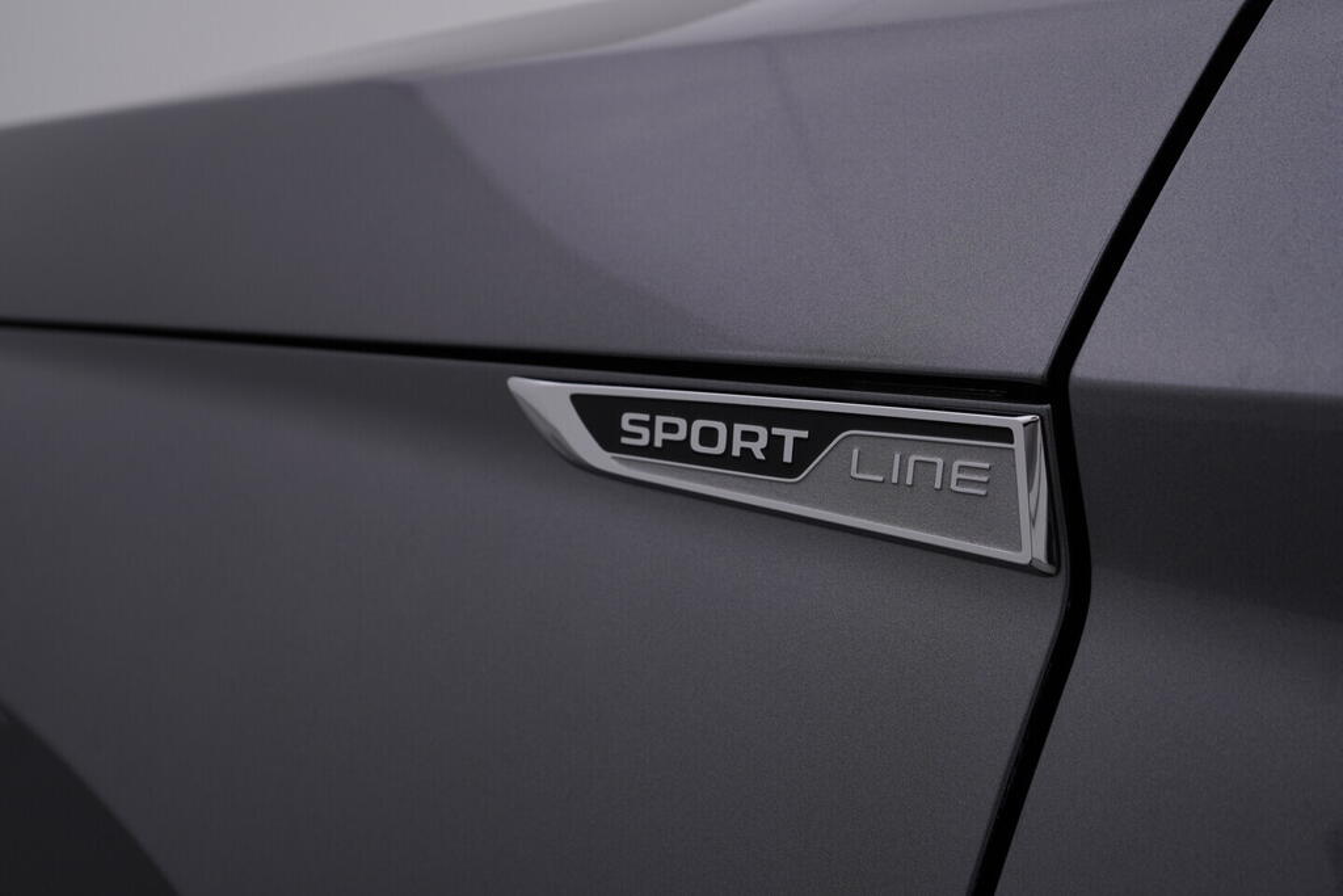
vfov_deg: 36.9
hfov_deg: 53.1
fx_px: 1343
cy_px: 448
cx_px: 672
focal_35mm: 36
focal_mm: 24
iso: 125
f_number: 5.6
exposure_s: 1/125
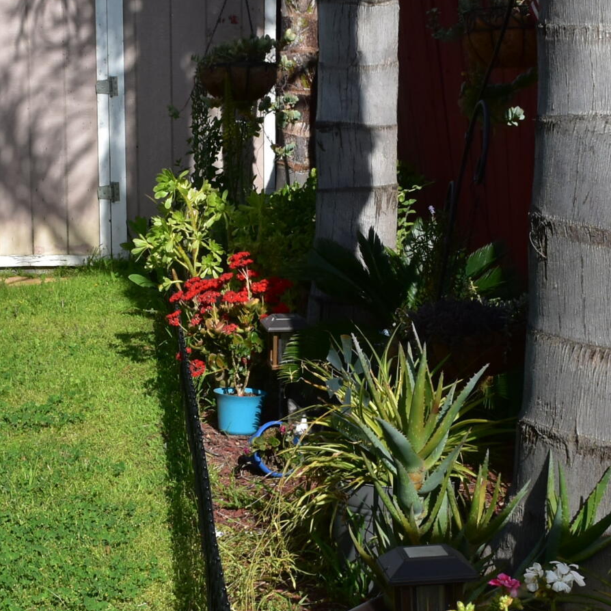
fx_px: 1538
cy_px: 412
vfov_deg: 22.4
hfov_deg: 22.3
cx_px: 171
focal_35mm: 77
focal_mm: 18
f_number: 11
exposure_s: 1/400
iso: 400
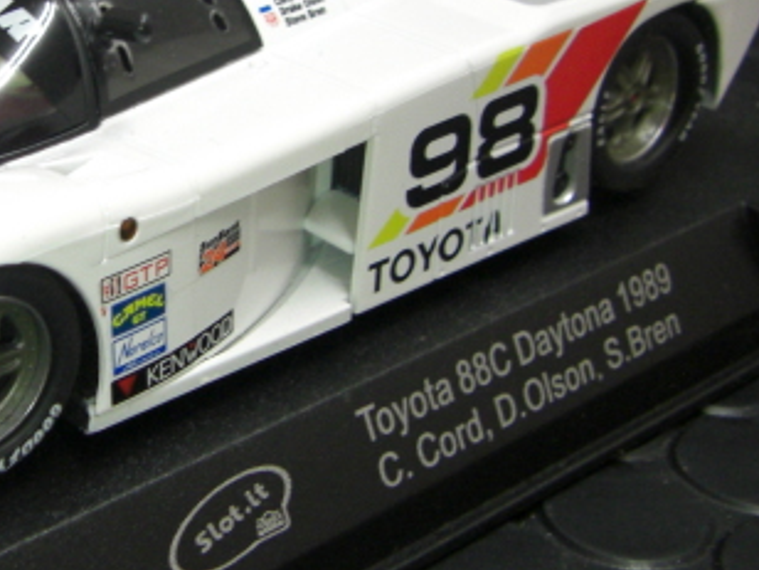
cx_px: 99
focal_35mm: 79
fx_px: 1732
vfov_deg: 18.6
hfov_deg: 24.1
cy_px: 202
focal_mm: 6.3
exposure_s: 1/30
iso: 200
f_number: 3.4
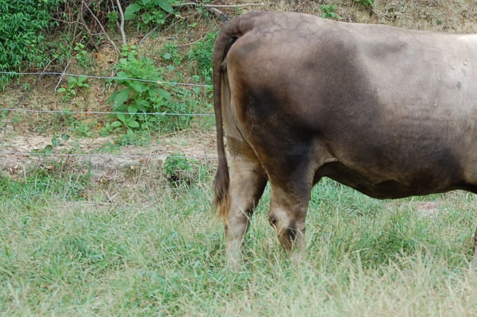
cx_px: 324
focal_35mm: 139
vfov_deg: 9.8
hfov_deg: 14.8
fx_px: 1838
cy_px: 95
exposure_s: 1/125
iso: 200
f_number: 5.6
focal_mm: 55
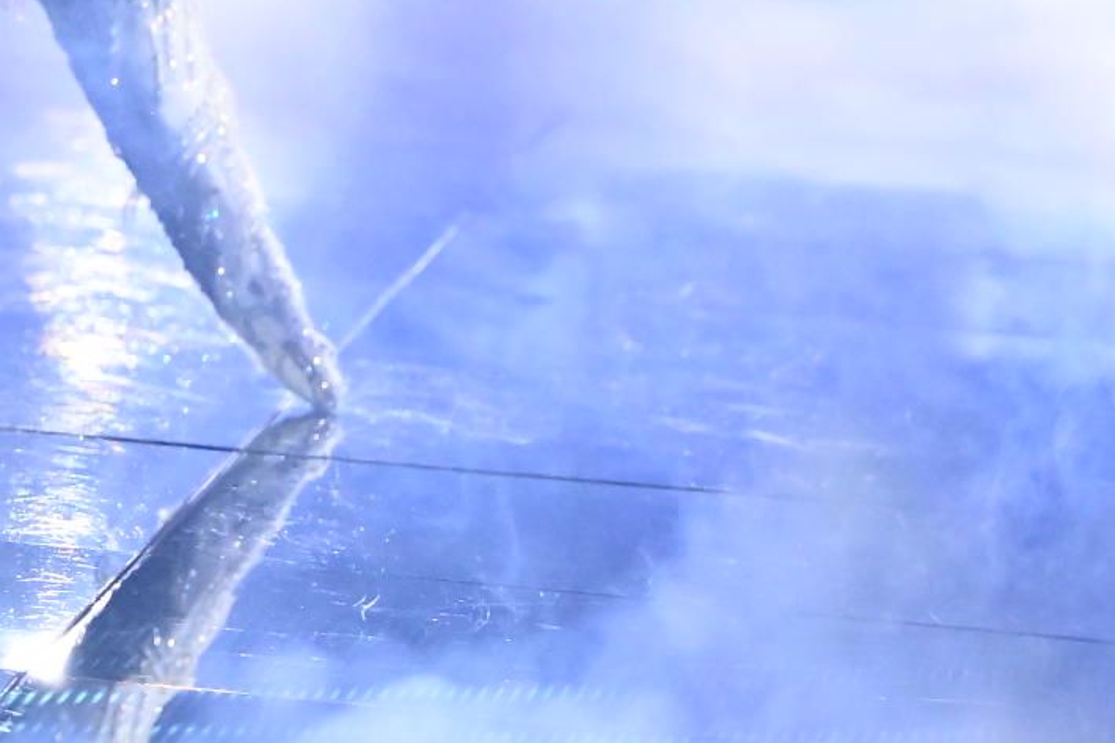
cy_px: -952
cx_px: -603
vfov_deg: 3.3
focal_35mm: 407
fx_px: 12602
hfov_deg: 5.0
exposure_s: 1/640
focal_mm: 70
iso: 3200
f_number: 2.8
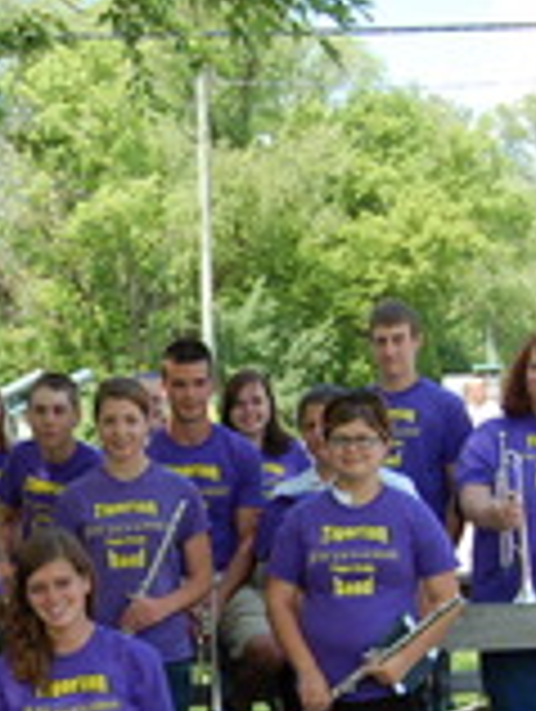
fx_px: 1943
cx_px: -36
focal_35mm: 94
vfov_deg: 20.6
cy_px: 515
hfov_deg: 15.3
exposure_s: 1/180
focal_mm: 23
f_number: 6.7
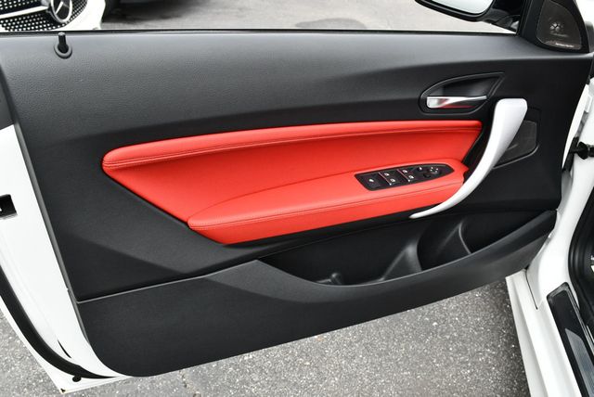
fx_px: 595
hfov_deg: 53.1
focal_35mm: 36
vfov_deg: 36.9
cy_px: 198
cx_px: 297
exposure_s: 1/250
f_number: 5.6
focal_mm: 18
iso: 220
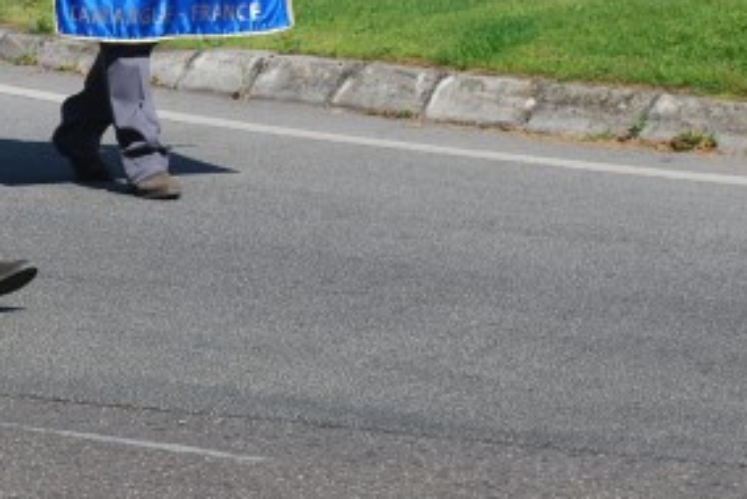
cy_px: -80
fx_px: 4216
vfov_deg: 6.7
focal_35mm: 203
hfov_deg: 9.9
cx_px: -192
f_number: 8
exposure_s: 1/250
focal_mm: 48
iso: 100
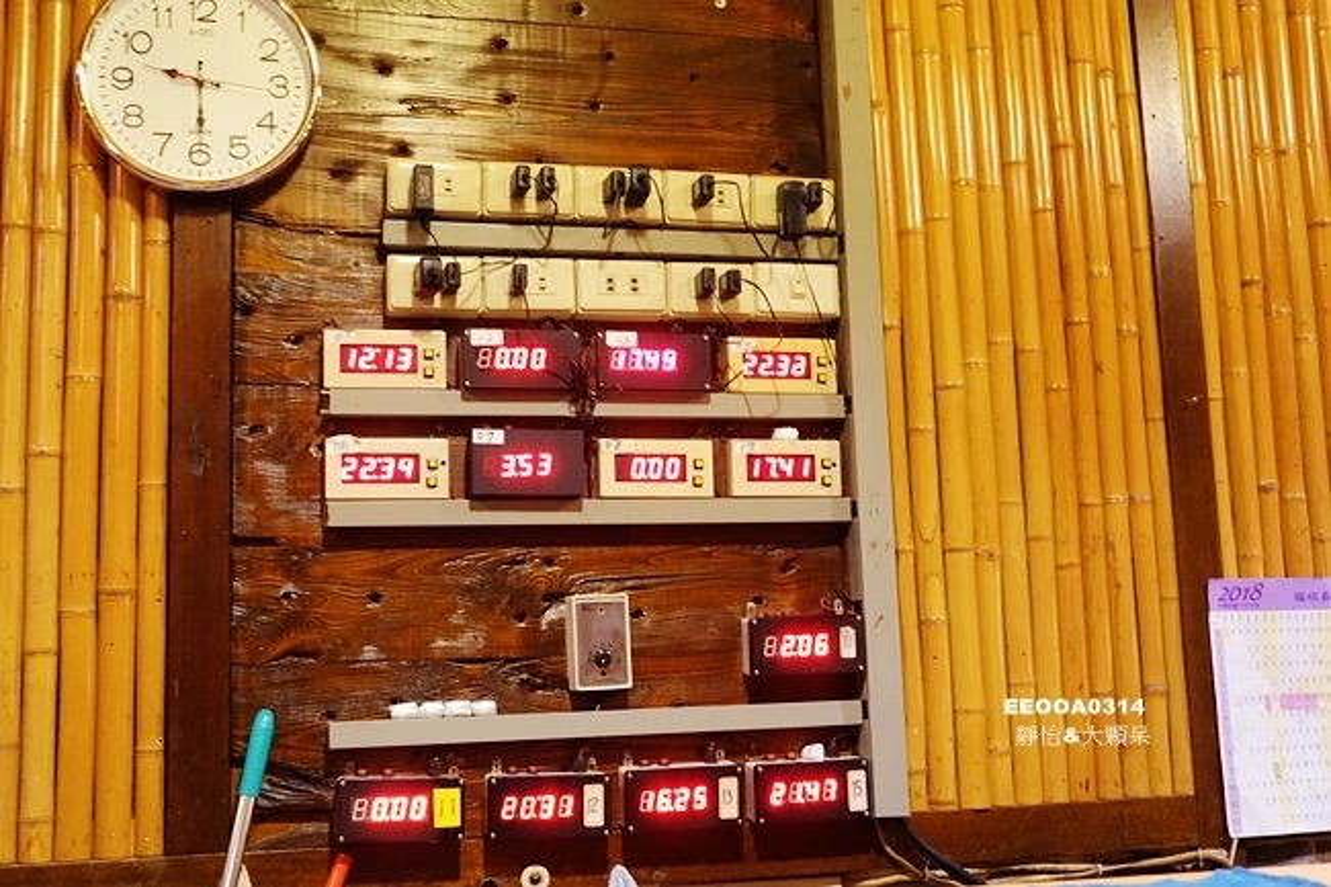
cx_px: 666
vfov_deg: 31.2
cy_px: 444
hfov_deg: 45.4
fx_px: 1589
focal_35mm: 43
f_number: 2.8
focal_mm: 15.74
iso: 1600
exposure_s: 1/8
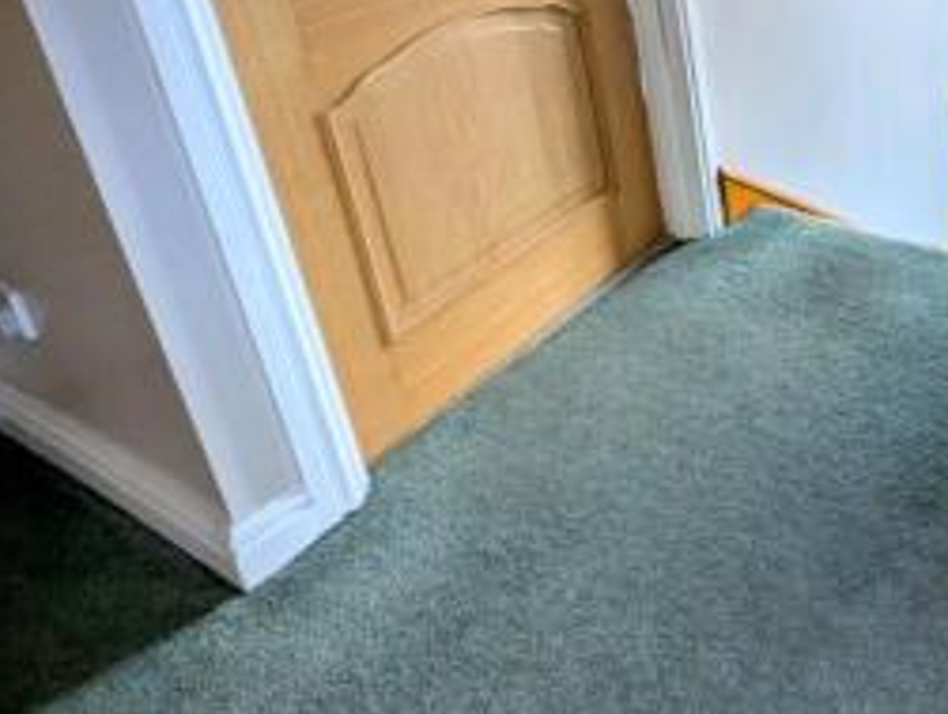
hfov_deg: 47.1
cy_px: 6
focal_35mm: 30
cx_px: 997
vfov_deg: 41.1
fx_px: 823
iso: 61
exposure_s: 1/41
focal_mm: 1.95
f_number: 2.2
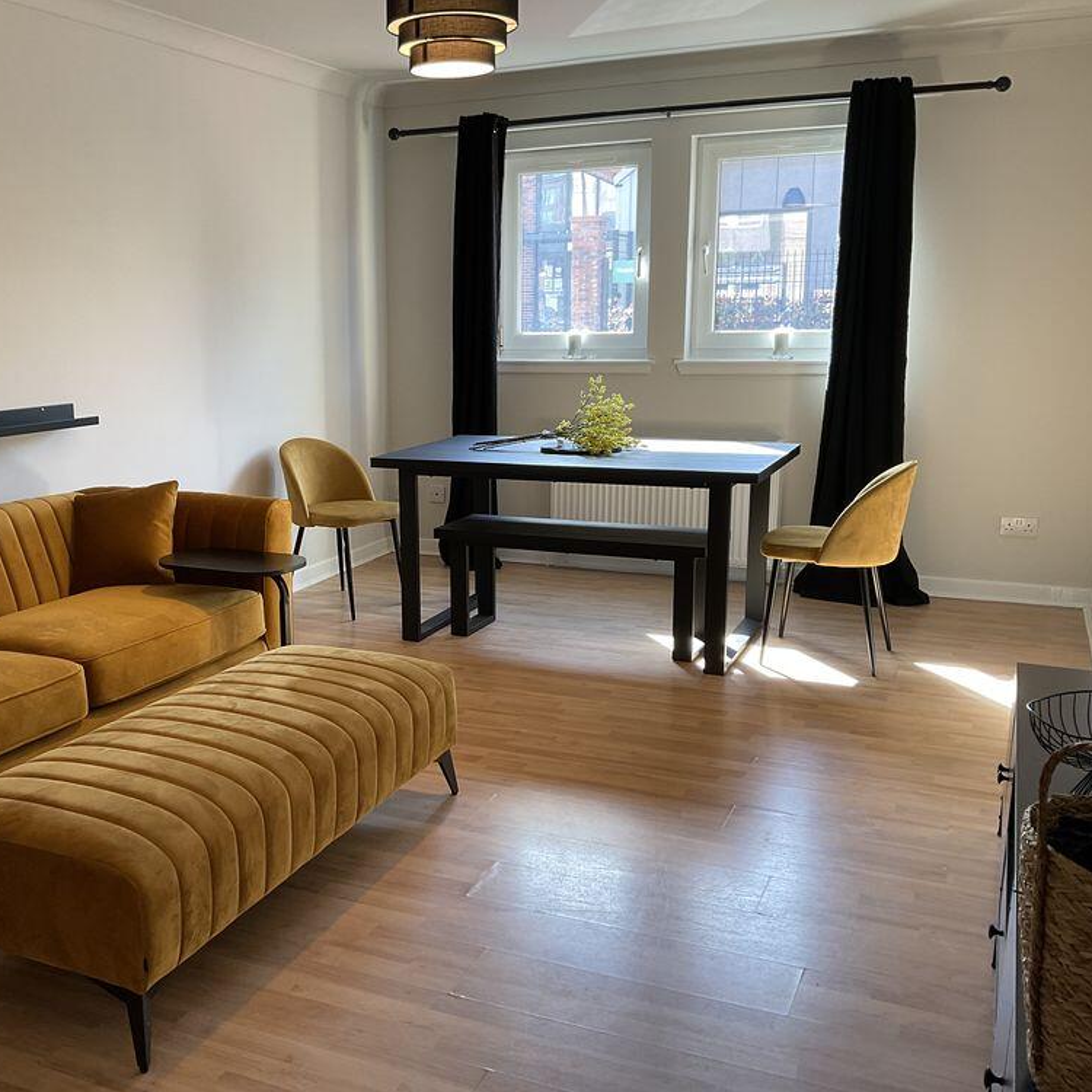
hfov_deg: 46.7
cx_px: 399
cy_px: 558
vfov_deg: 47.2
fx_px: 1249
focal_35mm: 35
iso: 64
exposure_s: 1/100
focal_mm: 3
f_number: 1.8
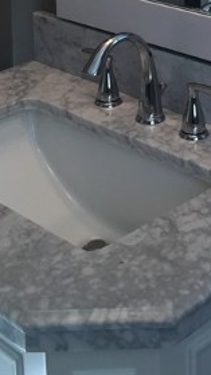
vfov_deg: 21.6
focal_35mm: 87
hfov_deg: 13.9
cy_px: -140
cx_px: 159
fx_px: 865
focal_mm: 4.15
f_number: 2.2
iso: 50
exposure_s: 1/120
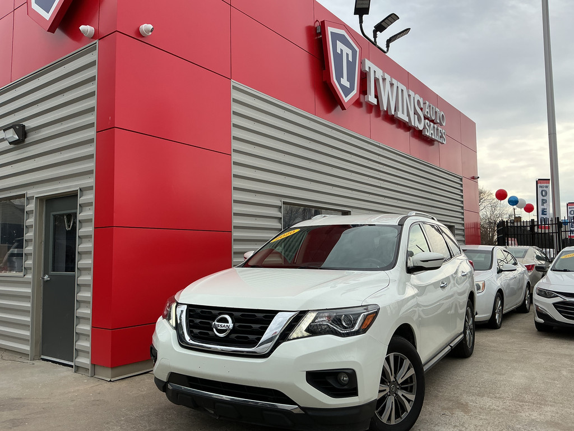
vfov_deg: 48.2
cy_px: 216
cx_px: 287
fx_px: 481
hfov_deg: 61.7
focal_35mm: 29
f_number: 1.8
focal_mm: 3
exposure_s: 1/842
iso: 25
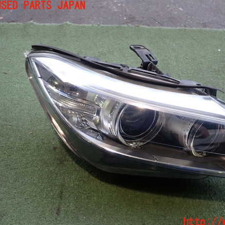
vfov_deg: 46.0
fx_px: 265
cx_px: 146
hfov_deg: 45.5
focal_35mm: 36
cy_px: 114
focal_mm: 5.4
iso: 200
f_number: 2.3
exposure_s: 1/50
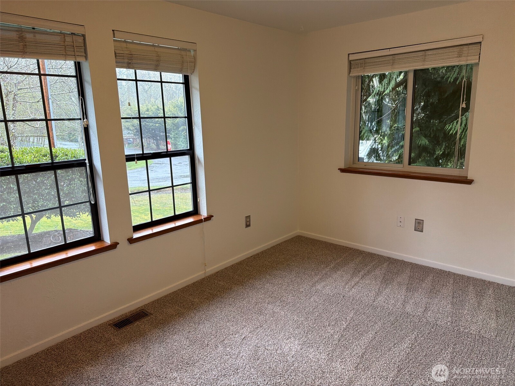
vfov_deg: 56.8
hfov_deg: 71.6
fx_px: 357
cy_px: 193
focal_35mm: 24
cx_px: 258
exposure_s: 1/240
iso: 320
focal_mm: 6.76
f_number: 1.78
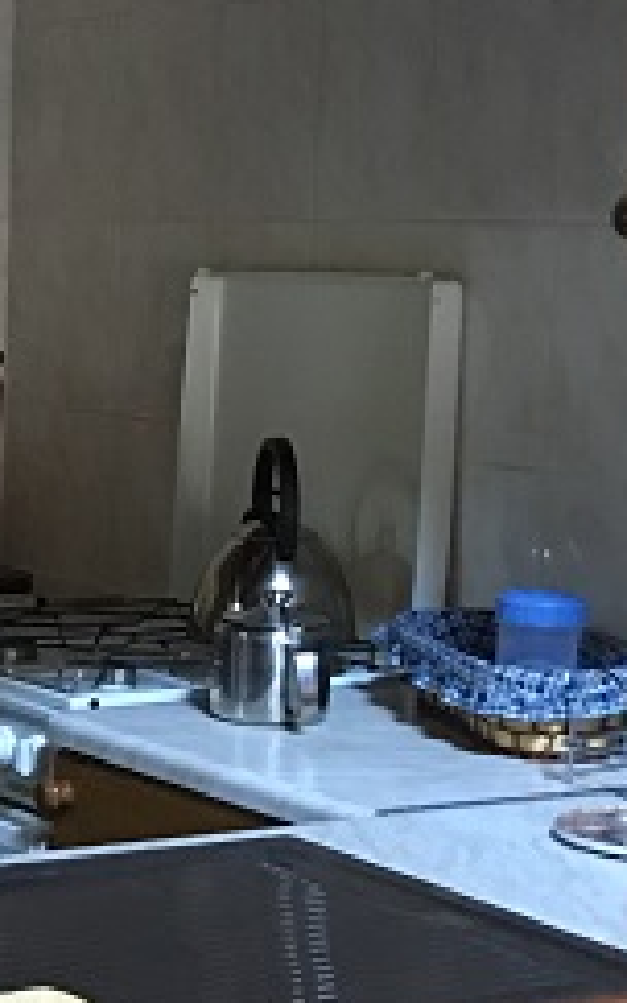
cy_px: 764
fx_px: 2760
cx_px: -412
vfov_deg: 20.4
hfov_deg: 12.1
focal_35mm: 101
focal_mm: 4.15
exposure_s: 1/4
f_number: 2.2
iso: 100
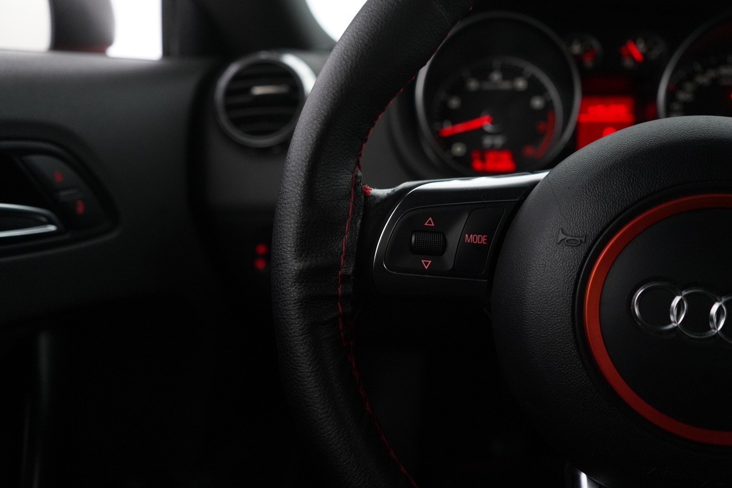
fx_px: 590
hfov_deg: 63.7
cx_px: 366
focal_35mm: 29
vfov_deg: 45.0
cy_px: 244
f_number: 3.5
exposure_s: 1/60
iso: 4000
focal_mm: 29
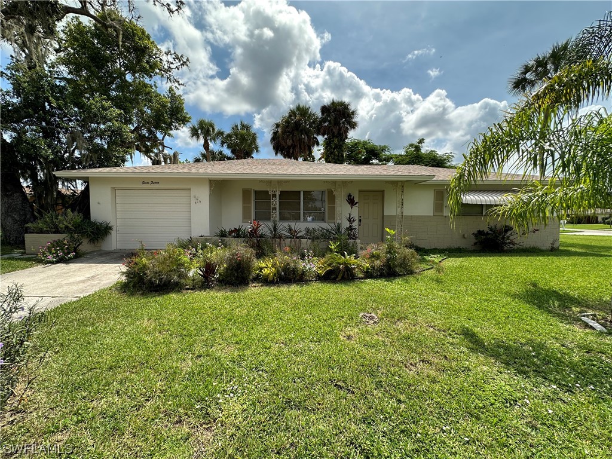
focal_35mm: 14
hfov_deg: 102.1
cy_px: 230
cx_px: 306
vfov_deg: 85.7
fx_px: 248
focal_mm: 2.22
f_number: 2.2
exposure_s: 1/1276
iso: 50
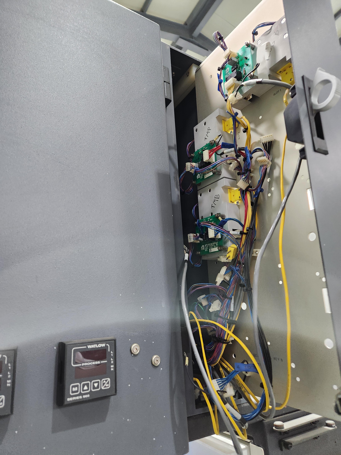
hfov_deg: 58.9
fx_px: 302
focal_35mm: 23
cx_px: 170
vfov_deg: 73.9
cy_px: 228
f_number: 1.8
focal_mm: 5.4
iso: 640
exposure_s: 1/60
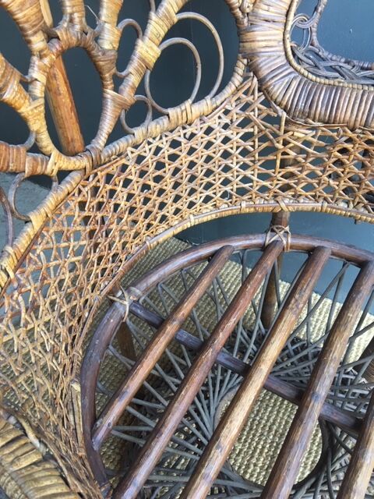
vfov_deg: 61.7
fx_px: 418
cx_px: 187
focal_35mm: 29
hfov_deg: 48.2
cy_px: 250
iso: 40
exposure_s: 1/33
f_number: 2.2
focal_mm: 4.15
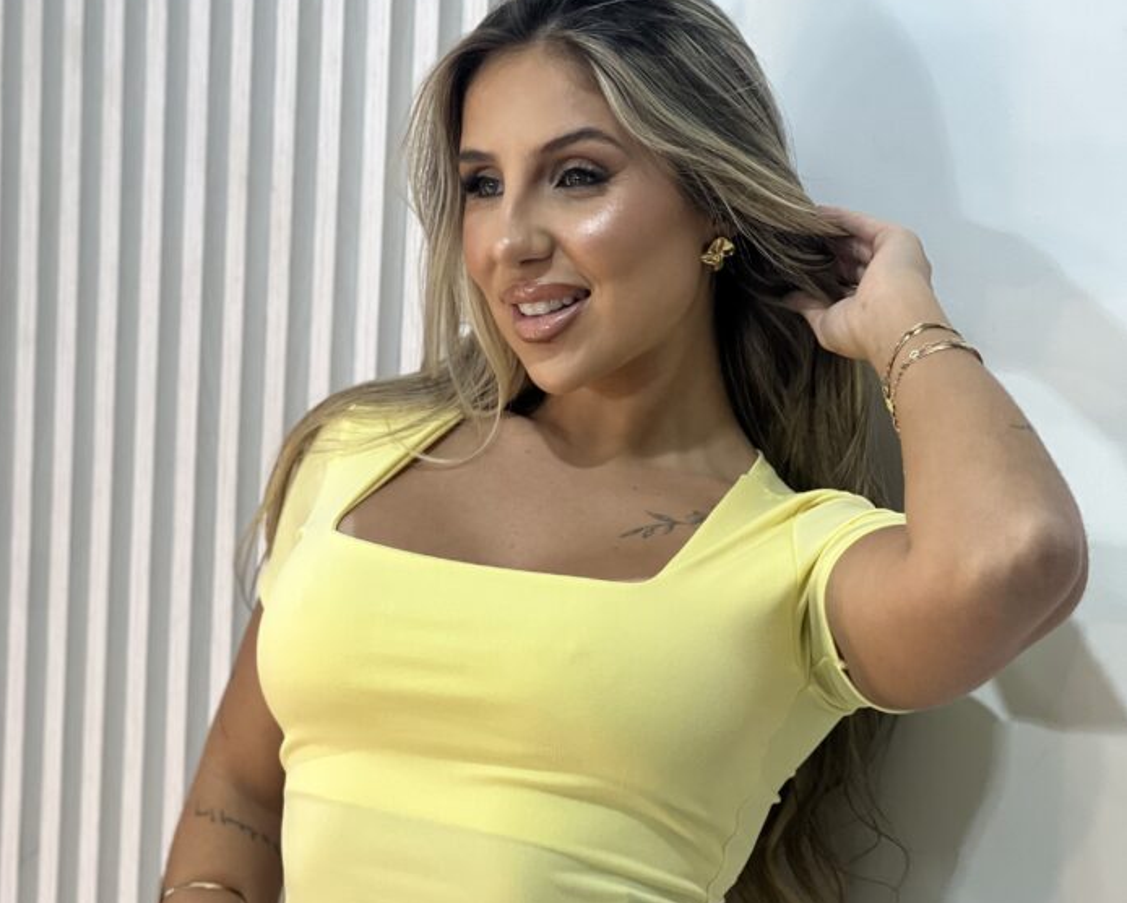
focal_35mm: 101
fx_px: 3371
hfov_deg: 19.0
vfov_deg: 15.2
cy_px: 605
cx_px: 560
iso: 160
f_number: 2.8
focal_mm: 9
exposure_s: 1/120
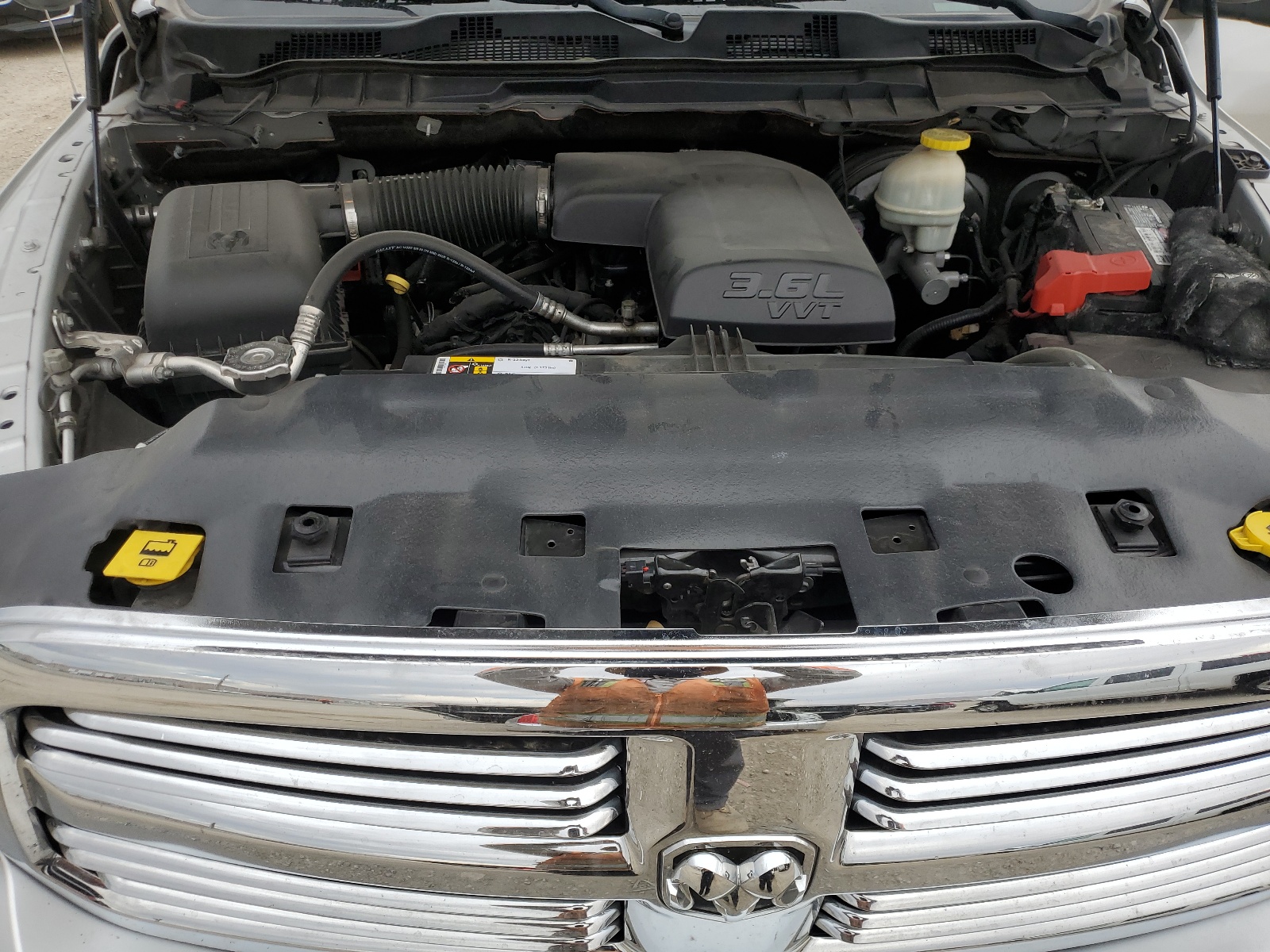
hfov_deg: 67.3
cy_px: 476
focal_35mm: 26
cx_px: 635
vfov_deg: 53.1
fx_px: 954
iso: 50
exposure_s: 1/1429
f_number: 1.5
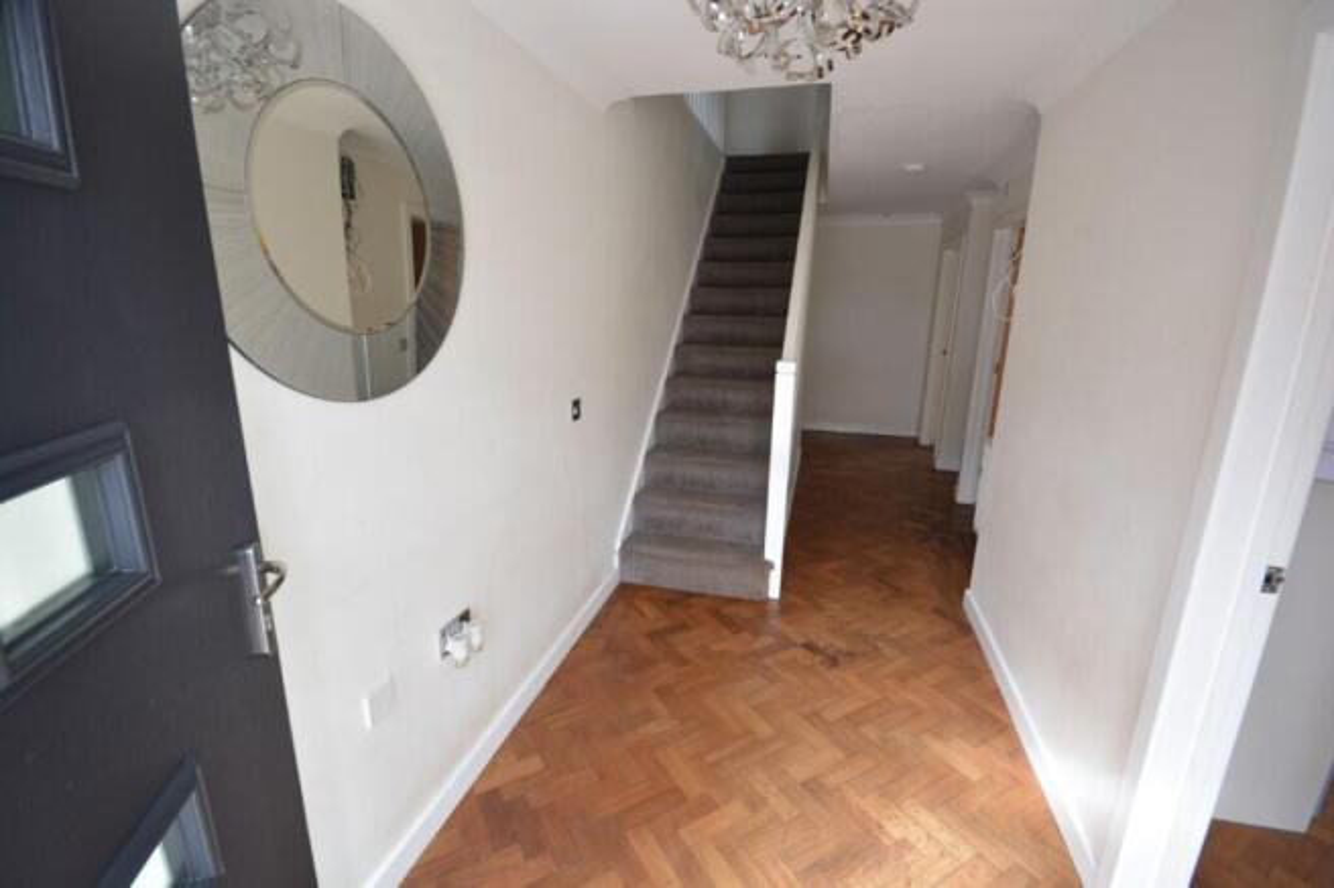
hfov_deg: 100.4
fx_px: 556
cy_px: 444
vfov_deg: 77.3
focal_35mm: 15
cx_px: 667
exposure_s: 1/15
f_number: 8
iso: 400
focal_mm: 10
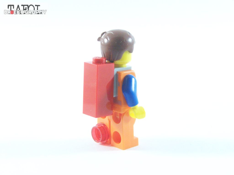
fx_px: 554
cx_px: 117
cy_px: 88
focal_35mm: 82
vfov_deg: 18.0
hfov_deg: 23.8
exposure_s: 1/60
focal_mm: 13.7
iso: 400
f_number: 4
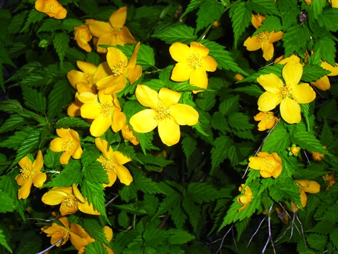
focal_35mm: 63
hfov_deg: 30.7
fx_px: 615
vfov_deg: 23.3
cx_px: 169
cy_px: 127
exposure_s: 1/60
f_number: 4.2
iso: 100
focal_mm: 11.2
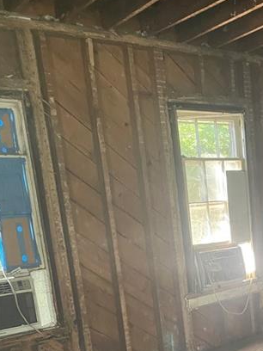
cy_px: 293
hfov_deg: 28.9
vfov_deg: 37.2
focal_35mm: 49
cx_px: 215
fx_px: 496
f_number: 1.6
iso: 500
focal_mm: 4.2
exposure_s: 1/60
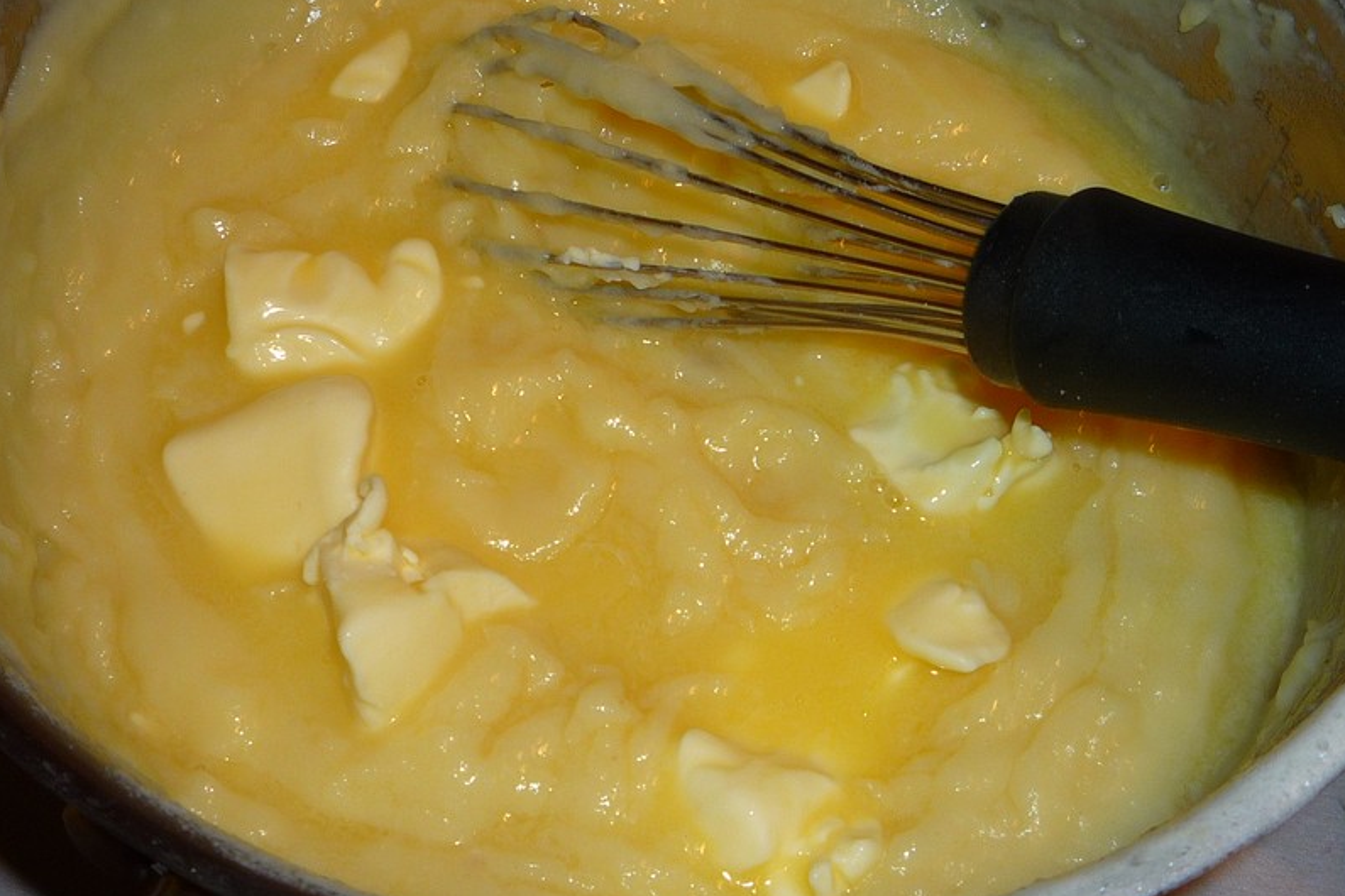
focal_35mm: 45
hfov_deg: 43.6
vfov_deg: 29.9
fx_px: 1681
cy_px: 450
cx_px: 673
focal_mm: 5.3
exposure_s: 1/30
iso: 100
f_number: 4
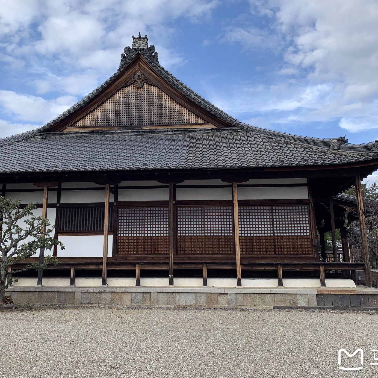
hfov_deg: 48.3
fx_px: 420
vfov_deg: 48.4
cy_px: 169
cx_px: 165
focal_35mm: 34
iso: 25
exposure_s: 1/1149
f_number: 1.8
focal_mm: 4.25
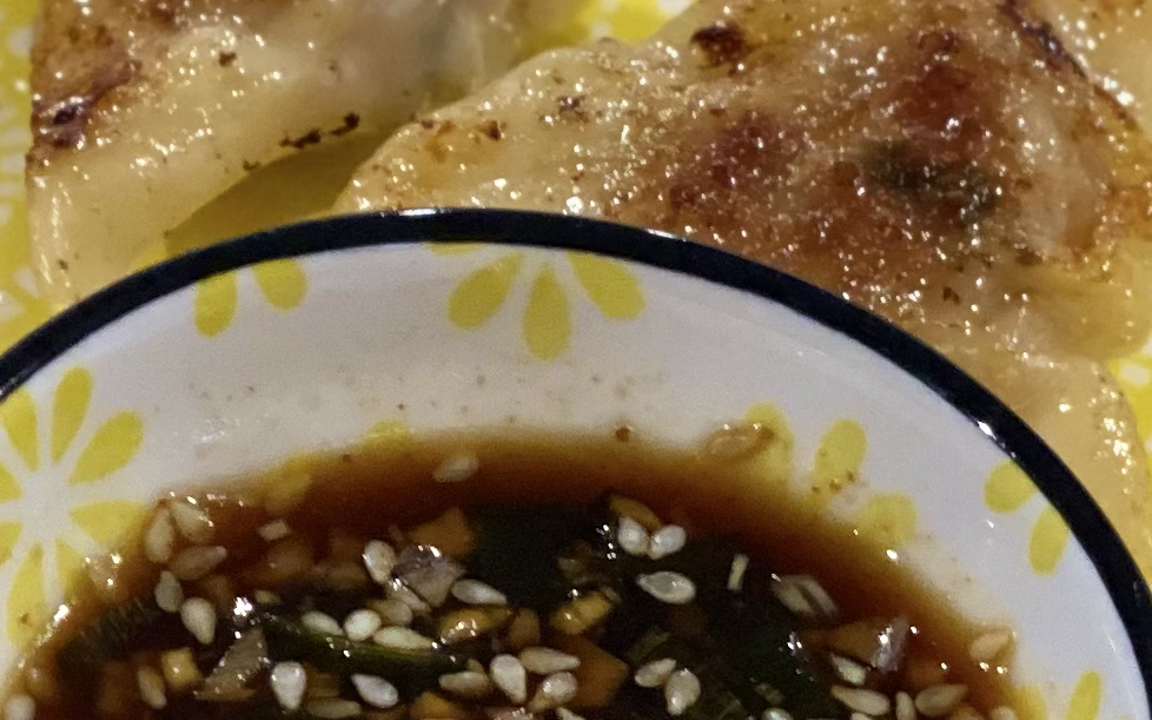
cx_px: 465
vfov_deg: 13.3
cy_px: 688
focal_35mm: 97
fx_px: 3045
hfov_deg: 21.4
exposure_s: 1/33
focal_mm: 6
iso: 250
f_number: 2
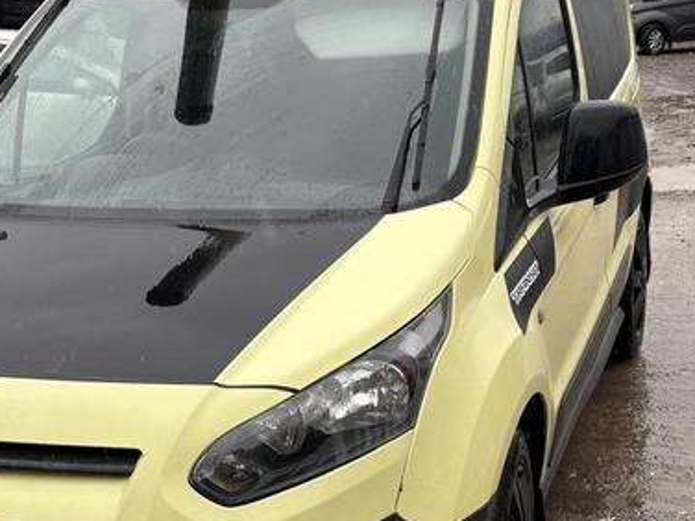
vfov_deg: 23.6
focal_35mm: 62
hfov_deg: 31.0
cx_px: 242
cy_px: 301
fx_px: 1245
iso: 50
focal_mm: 5.96
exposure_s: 1/629
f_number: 1.6
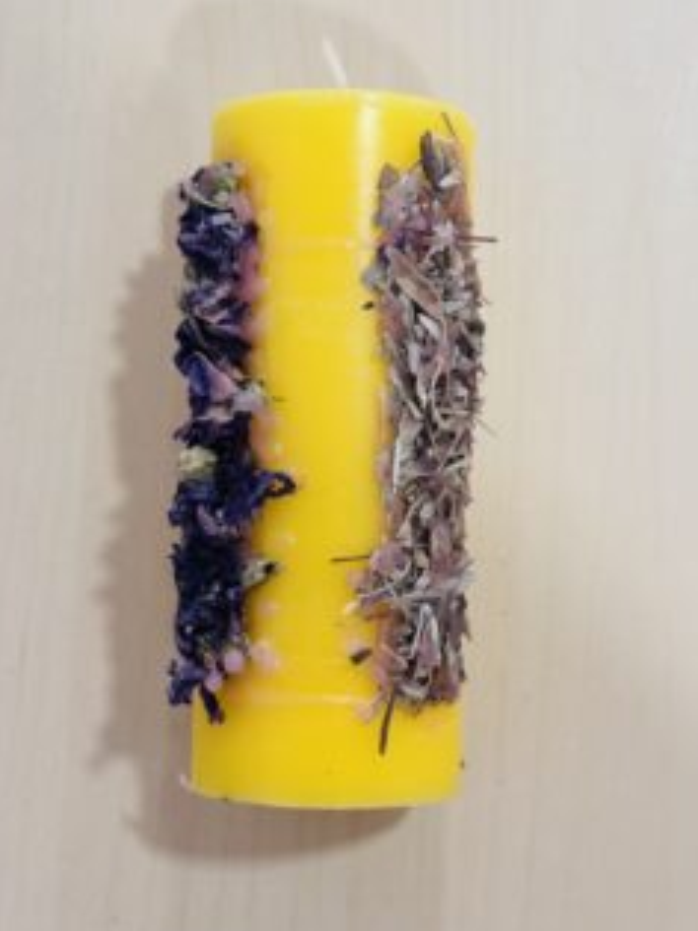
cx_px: 364
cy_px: 467
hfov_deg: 24.0
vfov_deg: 31.7
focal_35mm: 61
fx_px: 1641
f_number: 1.78
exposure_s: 1/60
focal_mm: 6.76
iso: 100
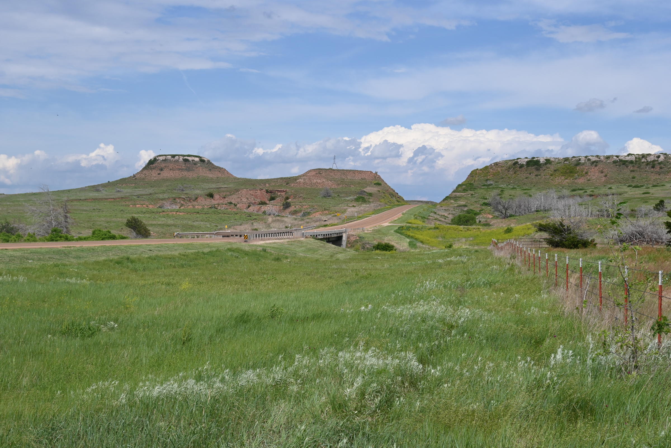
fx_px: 1146
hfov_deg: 32.6
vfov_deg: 22.1
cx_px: 336
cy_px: 224
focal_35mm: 62
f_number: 9
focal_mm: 41
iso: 100
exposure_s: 1/320
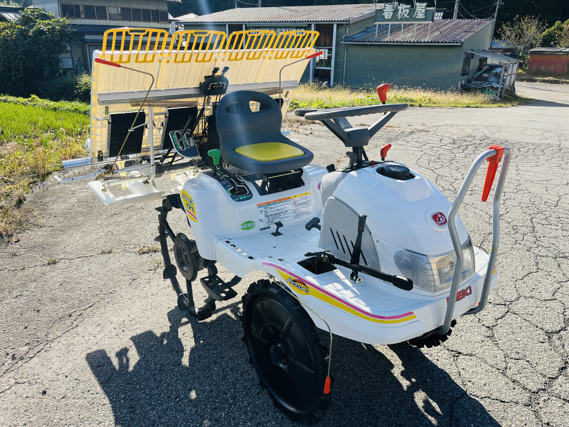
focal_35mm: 26
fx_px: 427
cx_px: 284
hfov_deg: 67.3
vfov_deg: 53.1
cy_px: 214
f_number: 1.6
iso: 50
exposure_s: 1/2024
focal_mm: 5.1
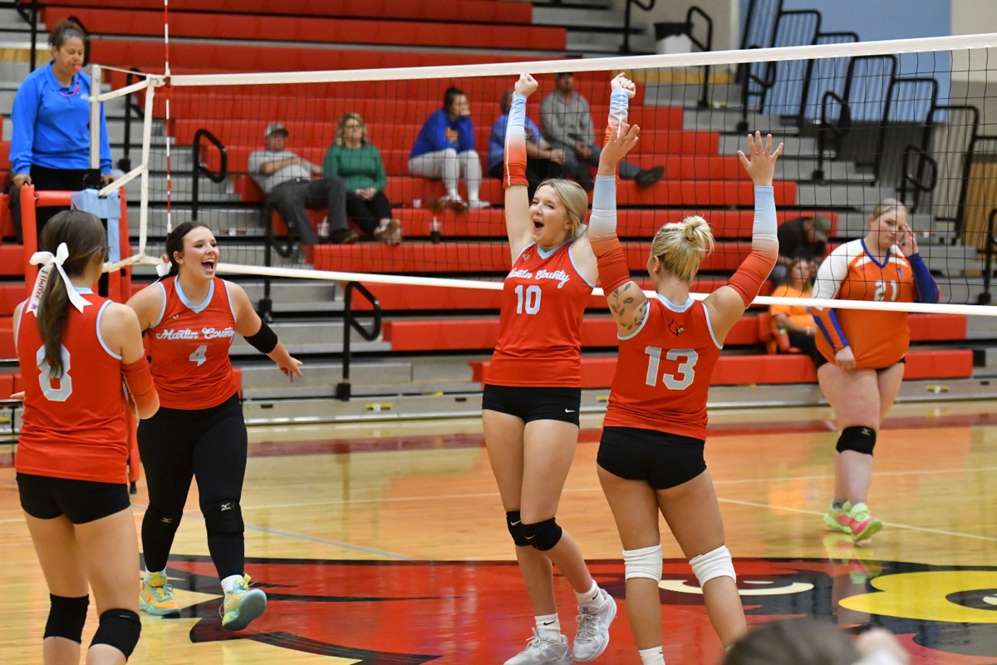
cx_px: 498
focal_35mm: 105
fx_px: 2908
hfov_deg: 19.5
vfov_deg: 13.0
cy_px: 332
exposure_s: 1/1250
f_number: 3.5
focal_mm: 70
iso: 8000
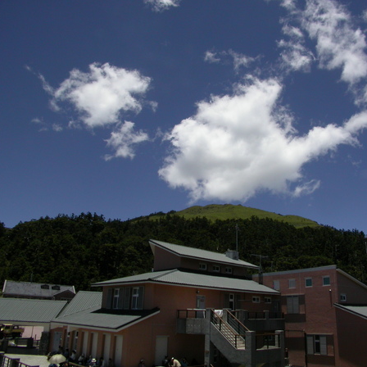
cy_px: 184
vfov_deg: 37.6
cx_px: 220
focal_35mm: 45
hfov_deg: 37.4
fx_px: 540
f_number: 7.5
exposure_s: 1/654
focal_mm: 7.85
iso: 100
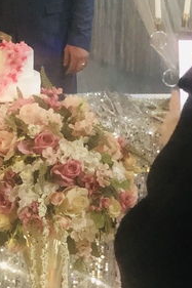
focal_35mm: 148
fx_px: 1185
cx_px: -72
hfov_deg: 9.1
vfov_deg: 13.8
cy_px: 35
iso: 200
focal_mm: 6
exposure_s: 1/8
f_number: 2.4
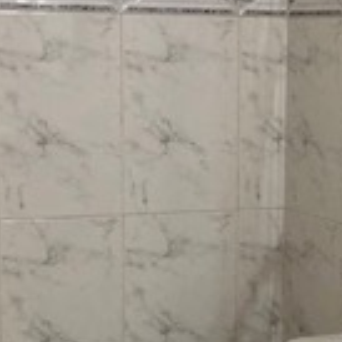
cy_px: 275
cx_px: 280
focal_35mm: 116
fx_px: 1297
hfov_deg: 14.9
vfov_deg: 14.9
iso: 40
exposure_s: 1/20
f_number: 1.8
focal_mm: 4
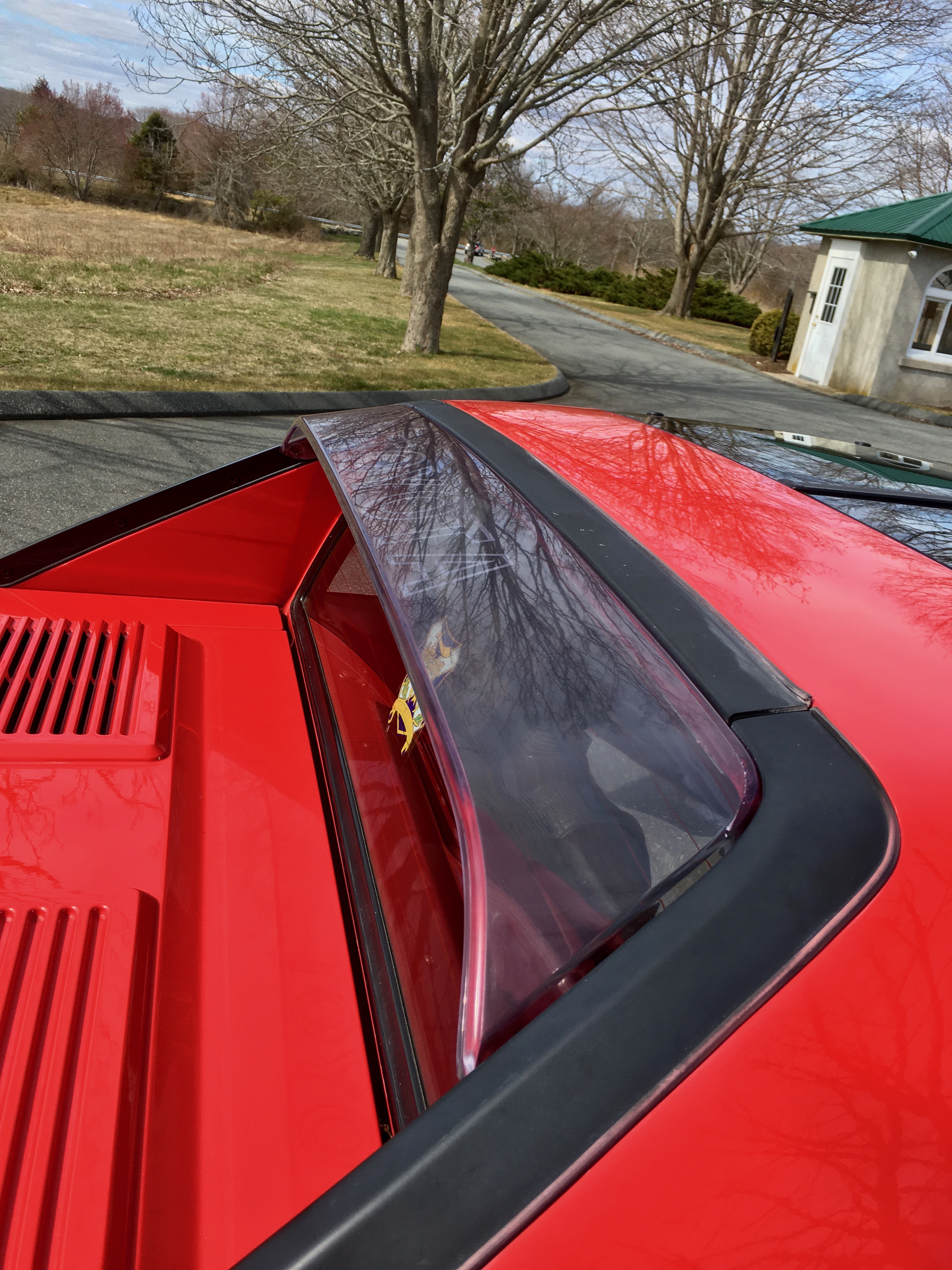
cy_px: 635
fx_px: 1063
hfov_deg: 48.2
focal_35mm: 29
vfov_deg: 61.7
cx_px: 476
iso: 25
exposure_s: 1/746
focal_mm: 4.15
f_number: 2.2
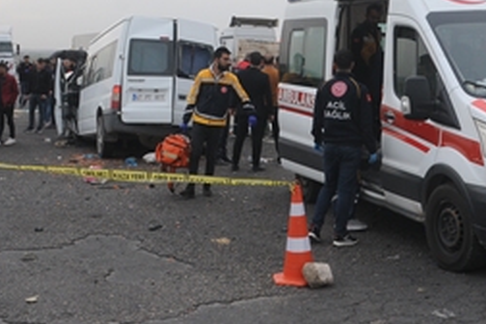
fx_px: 1444
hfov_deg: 19.0
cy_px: 57
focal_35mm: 107
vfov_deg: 12.7
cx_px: 326
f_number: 10
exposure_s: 1/320
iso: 500
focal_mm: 30
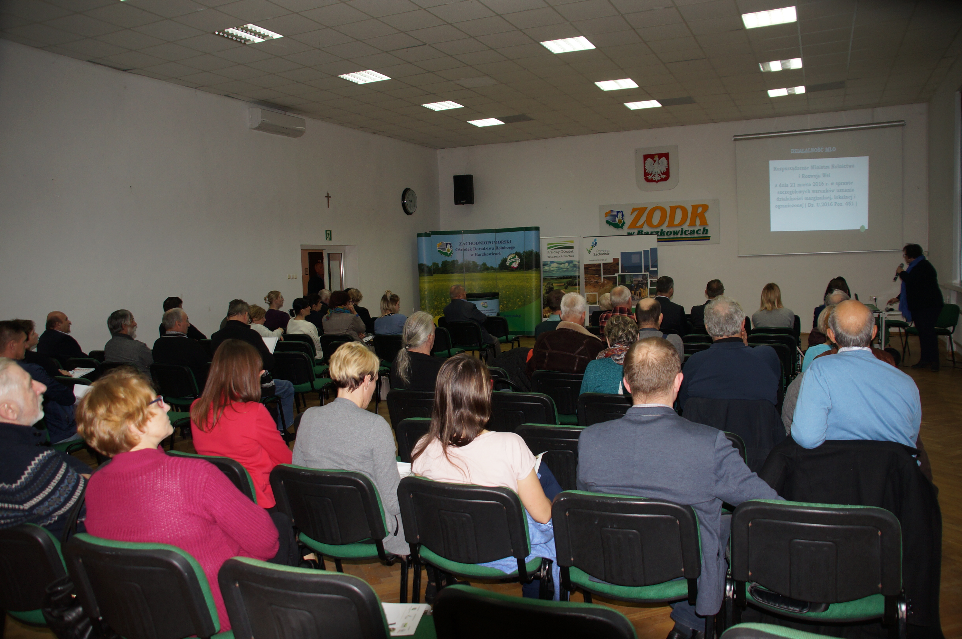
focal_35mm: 27
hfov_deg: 67.4
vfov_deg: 47.8
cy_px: 320
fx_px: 721
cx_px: 481
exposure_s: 1/60
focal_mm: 18
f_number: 4
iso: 320
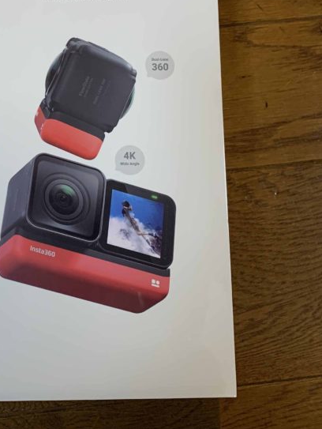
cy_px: 135
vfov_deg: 38.3
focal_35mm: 49
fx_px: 607
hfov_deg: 28.9
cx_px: 54
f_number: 1.8
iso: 125
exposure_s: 1/51
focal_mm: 4.25
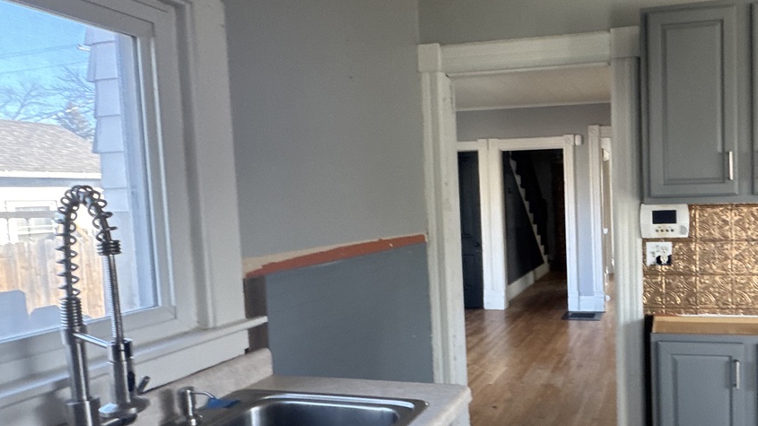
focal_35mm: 26
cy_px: 231
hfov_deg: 67.9
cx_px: 557
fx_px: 522
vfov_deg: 44.3
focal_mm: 2.22
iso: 250
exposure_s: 1/99
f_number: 2.2
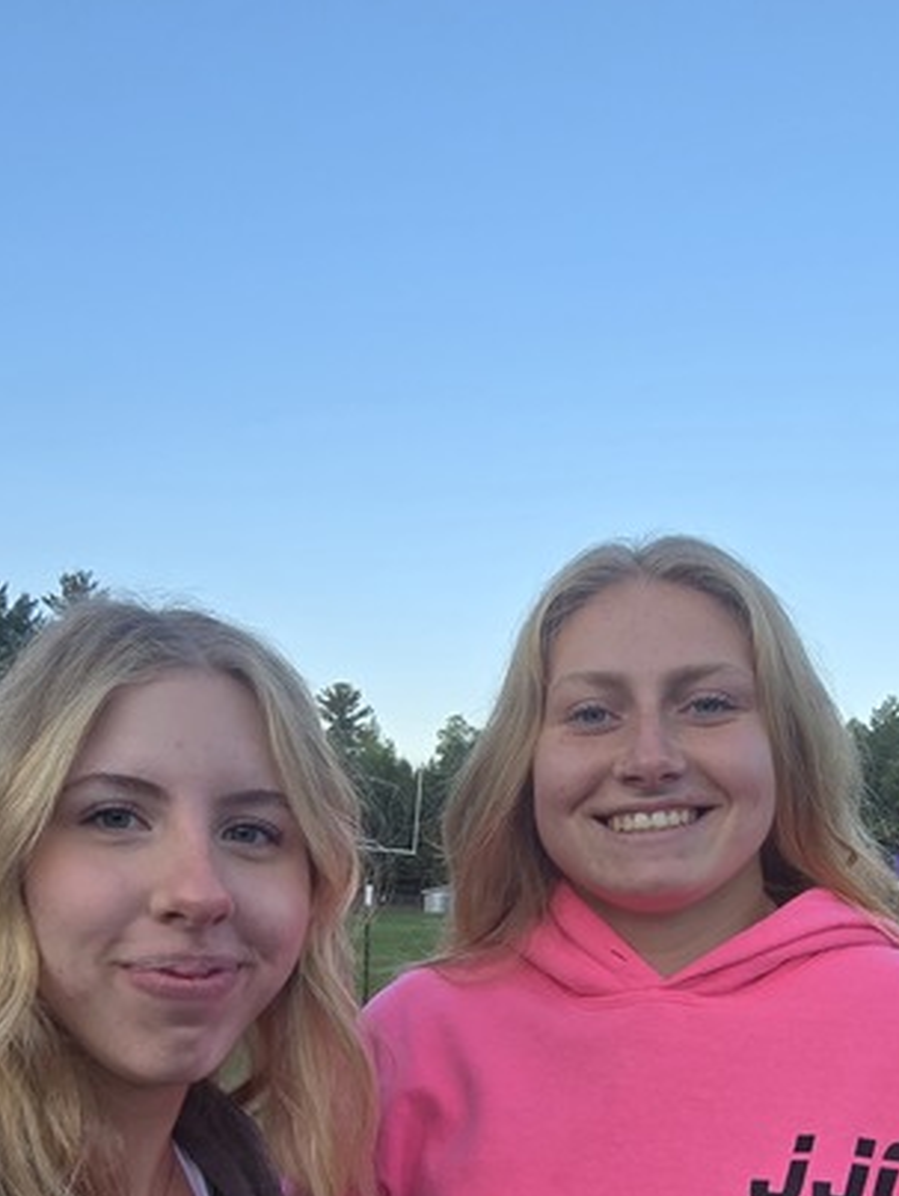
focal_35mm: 33
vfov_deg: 51.5
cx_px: 469
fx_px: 1141
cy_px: 973
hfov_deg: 43.0
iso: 50
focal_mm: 2.2
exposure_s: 1/390
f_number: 2.2
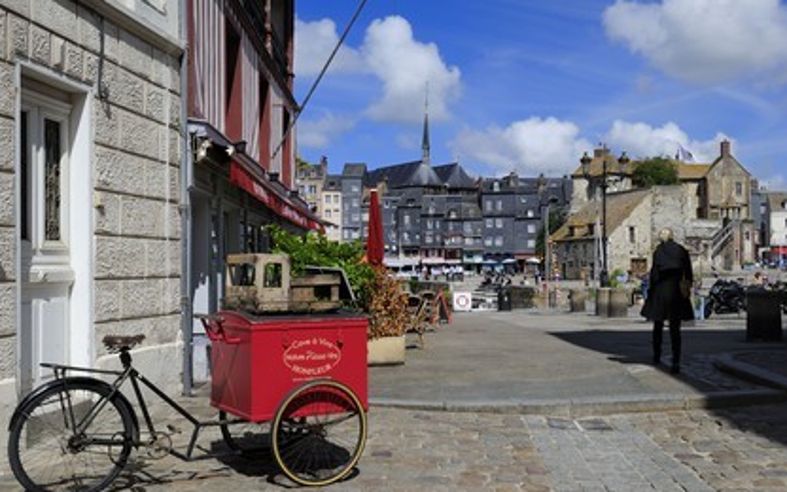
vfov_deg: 36.3
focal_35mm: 35
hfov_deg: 55.3
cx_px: 395
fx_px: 751
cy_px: 261
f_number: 14
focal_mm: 34
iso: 200
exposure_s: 1/200
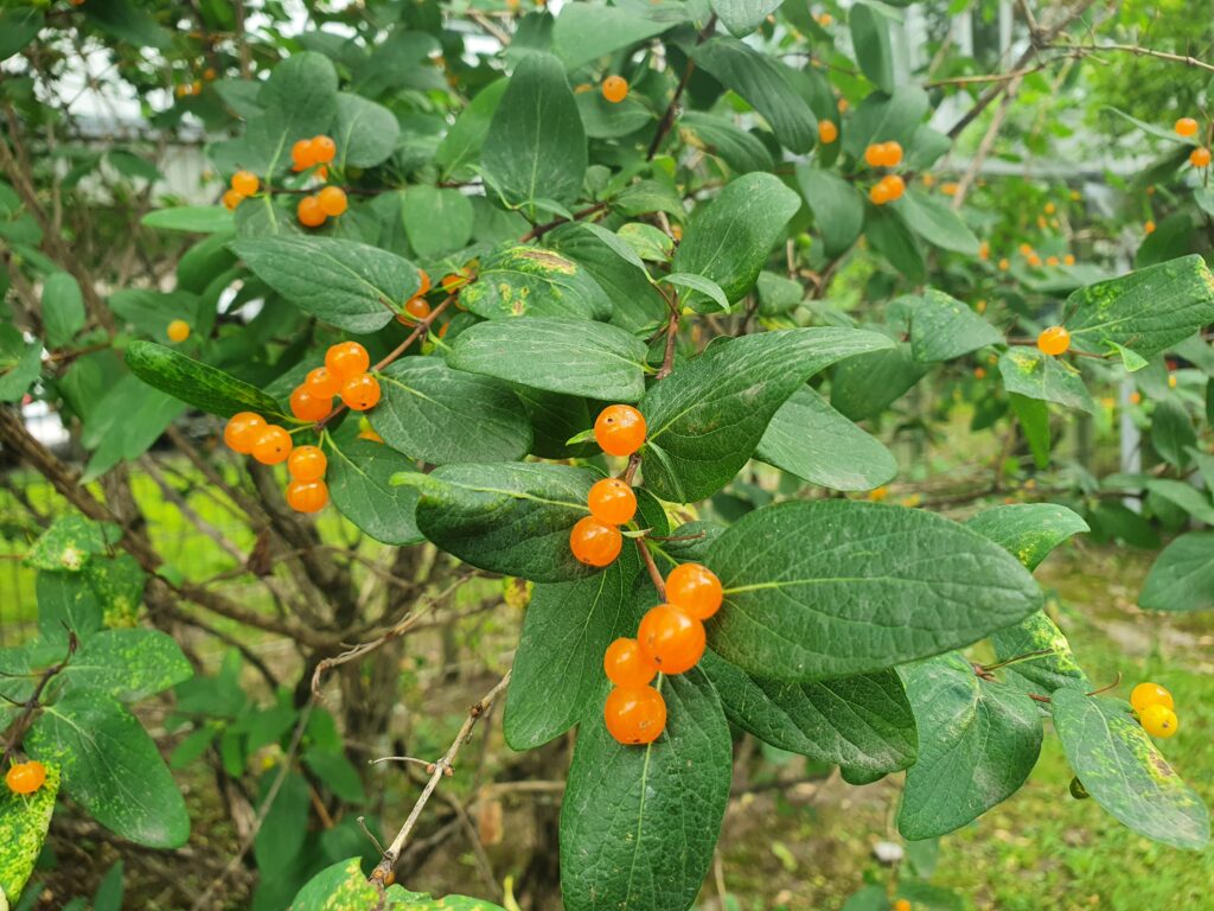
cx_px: 607
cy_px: 456
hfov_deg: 67.3
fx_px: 912
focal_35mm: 26
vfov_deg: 53.1
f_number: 2.4
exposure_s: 1/100
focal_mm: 4.32
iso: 50
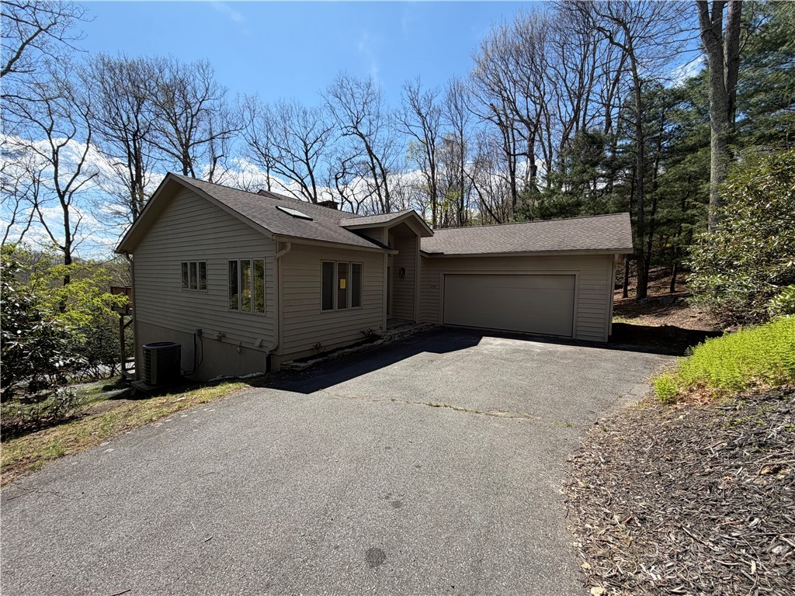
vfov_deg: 85.7
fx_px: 322
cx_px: 398
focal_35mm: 14
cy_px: 298
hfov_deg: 102.1
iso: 32
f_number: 2.2
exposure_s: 1/770
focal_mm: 2.22
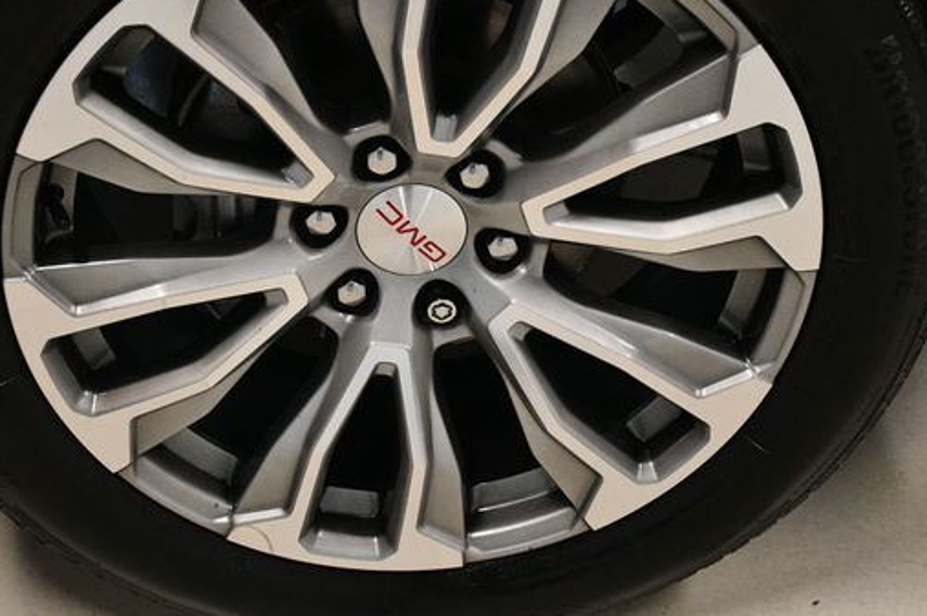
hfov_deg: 28.1
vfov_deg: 18.9
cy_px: 234
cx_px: 413
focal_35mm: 72
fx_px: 1852
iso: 1600
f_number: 4.2
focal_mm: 38
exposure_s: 1/125
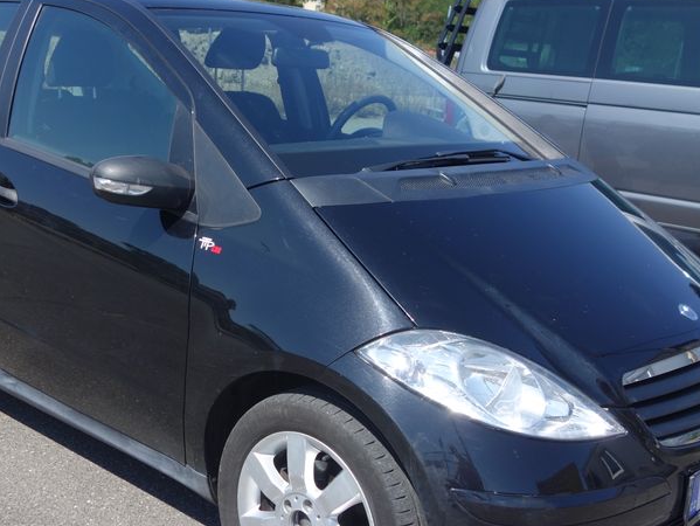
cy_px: 289
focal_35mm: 46
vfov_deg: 31.5
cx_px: 298
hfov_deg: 41.1
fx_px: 931
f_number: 2.5
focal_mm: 10.4
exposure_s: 1/1600
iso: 125
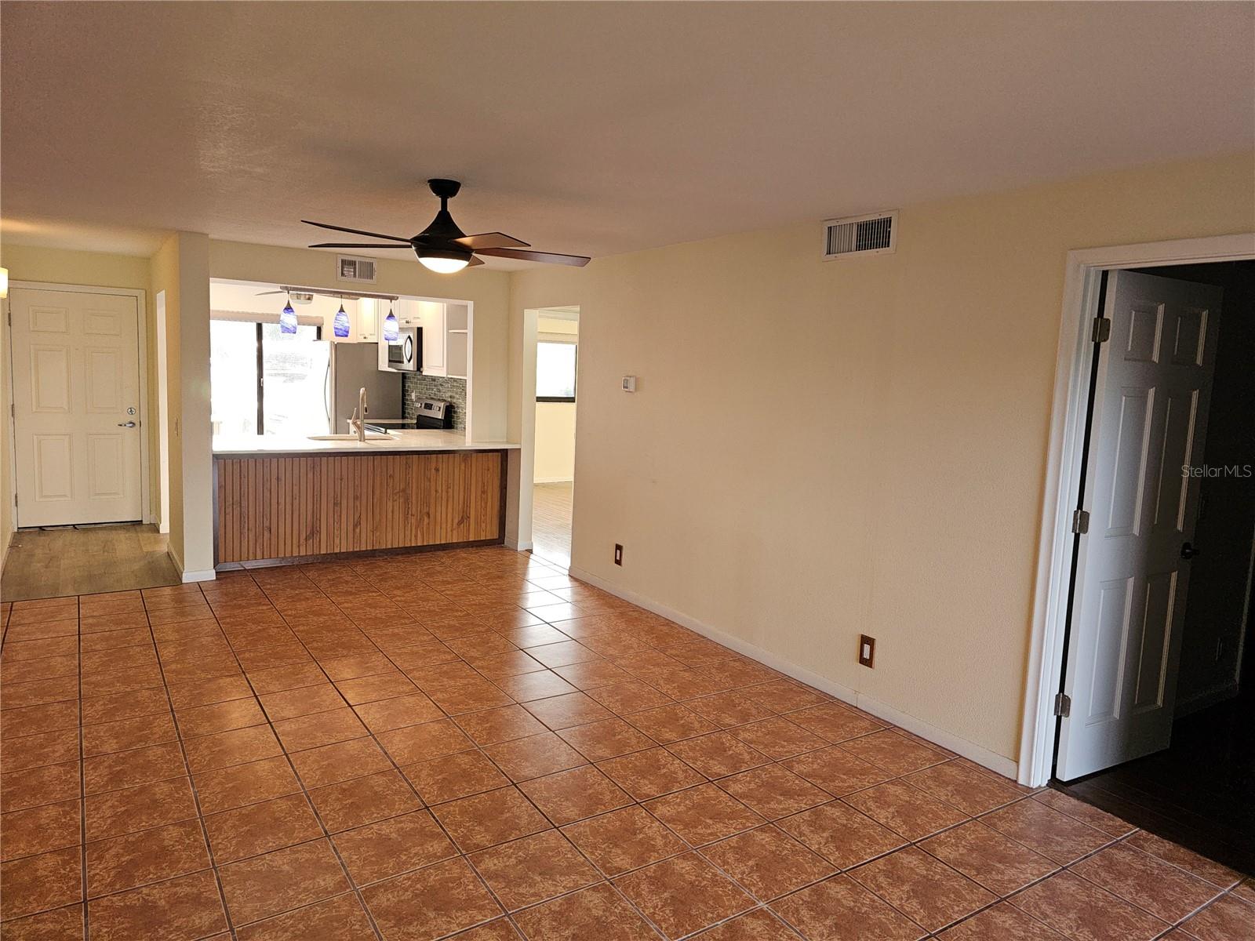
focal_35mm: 23
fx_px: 834
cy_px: 470
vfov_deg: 58.9
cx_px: 628
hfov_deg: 73.9
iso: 100
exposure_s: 1/60
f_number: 1.7
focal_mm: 6.3
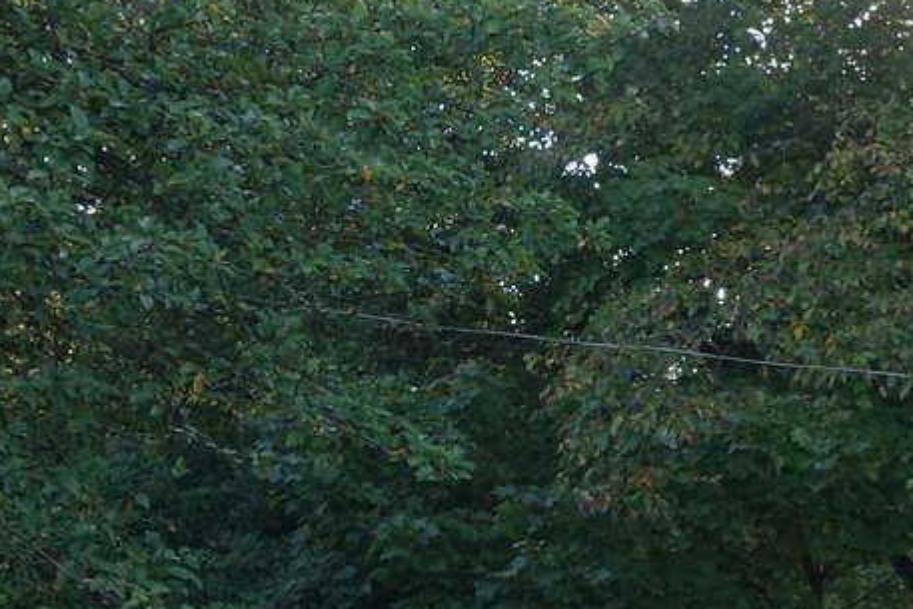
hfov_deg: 18.2
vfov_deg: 12.5
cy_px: 858
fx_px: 2664
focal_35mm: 105
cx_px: 1161
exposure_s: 1/100
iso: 125
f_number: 4
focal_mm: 8.8
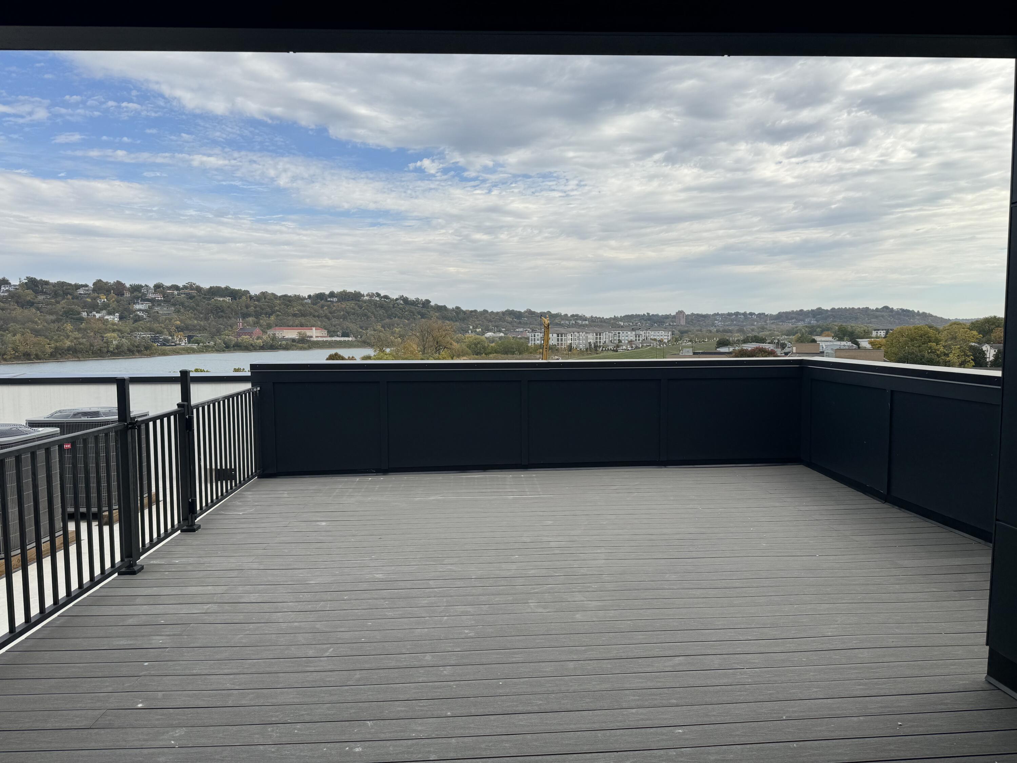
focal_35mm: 24
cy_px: 382
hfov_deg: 71.6
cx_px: 508
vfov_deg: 56.8
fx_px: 705
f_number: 1.78
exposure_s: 1/4310
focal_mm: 6.86
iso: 80
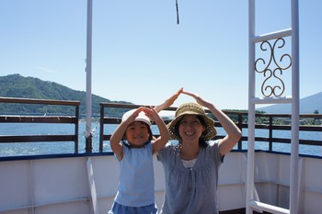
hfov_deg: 57.9
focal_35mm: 33
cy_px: 107
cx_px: 165
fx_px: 291
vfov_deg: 40.4
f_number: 8
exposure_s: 1/320
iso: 200
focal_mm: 19
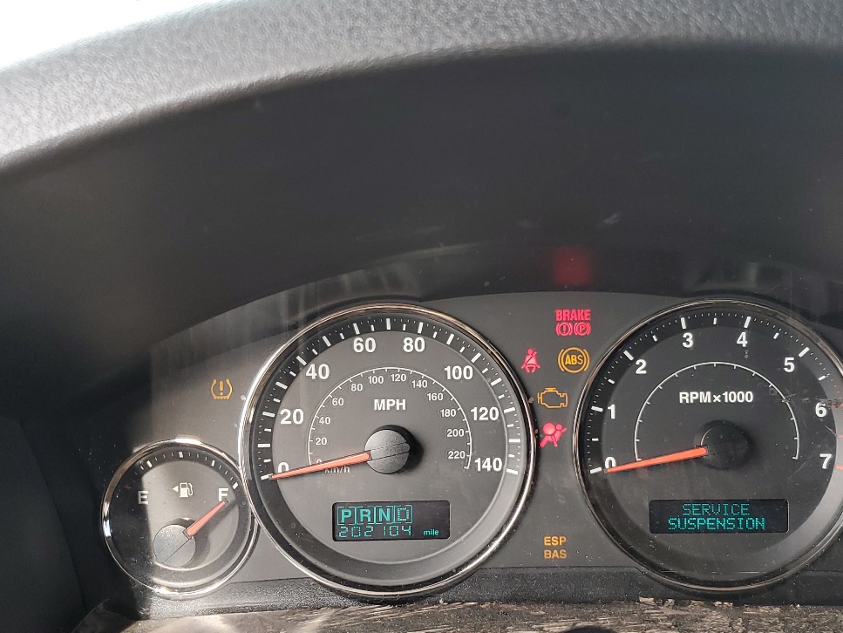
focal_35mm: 43
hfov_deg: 43.7
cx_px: 499
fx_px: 1048
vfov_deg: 33.5
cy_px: 382
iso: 56
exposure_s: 1/120
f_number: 1.5
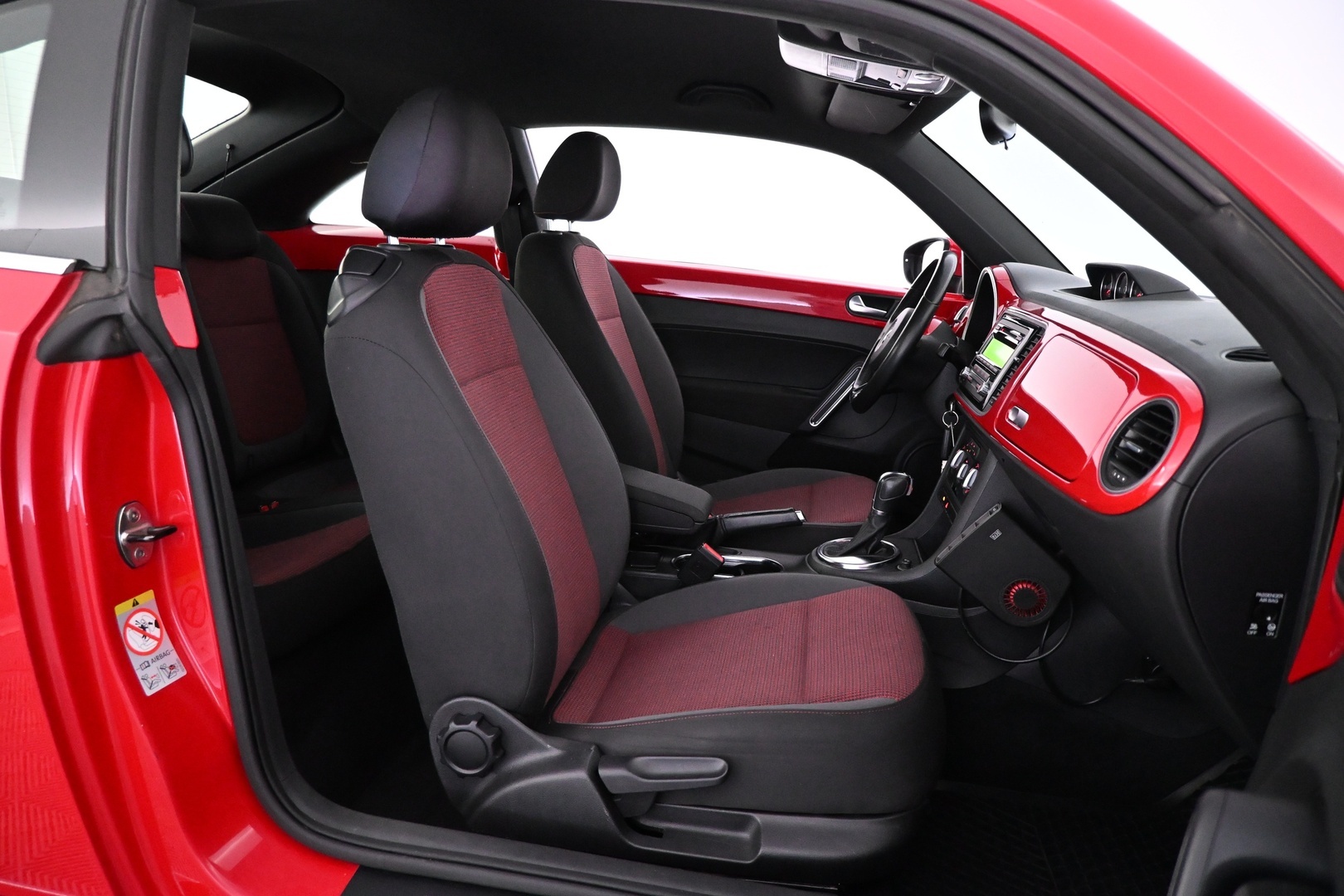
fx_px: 896
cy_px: 448
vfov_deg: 53.1
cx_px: 672
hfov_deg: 73.7
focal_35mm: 24
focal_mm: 16
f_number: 3.5
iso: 4500
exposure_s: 1/60
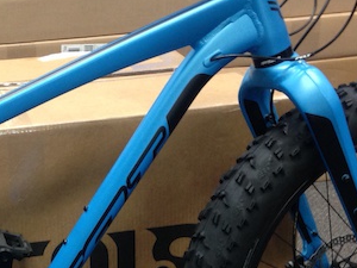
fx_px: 908
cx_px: 26
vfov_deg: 16.4
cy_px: 266
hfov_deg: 21.7
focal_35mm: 88
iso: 125
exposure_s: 1/20
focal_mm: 4.12
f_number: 2.4
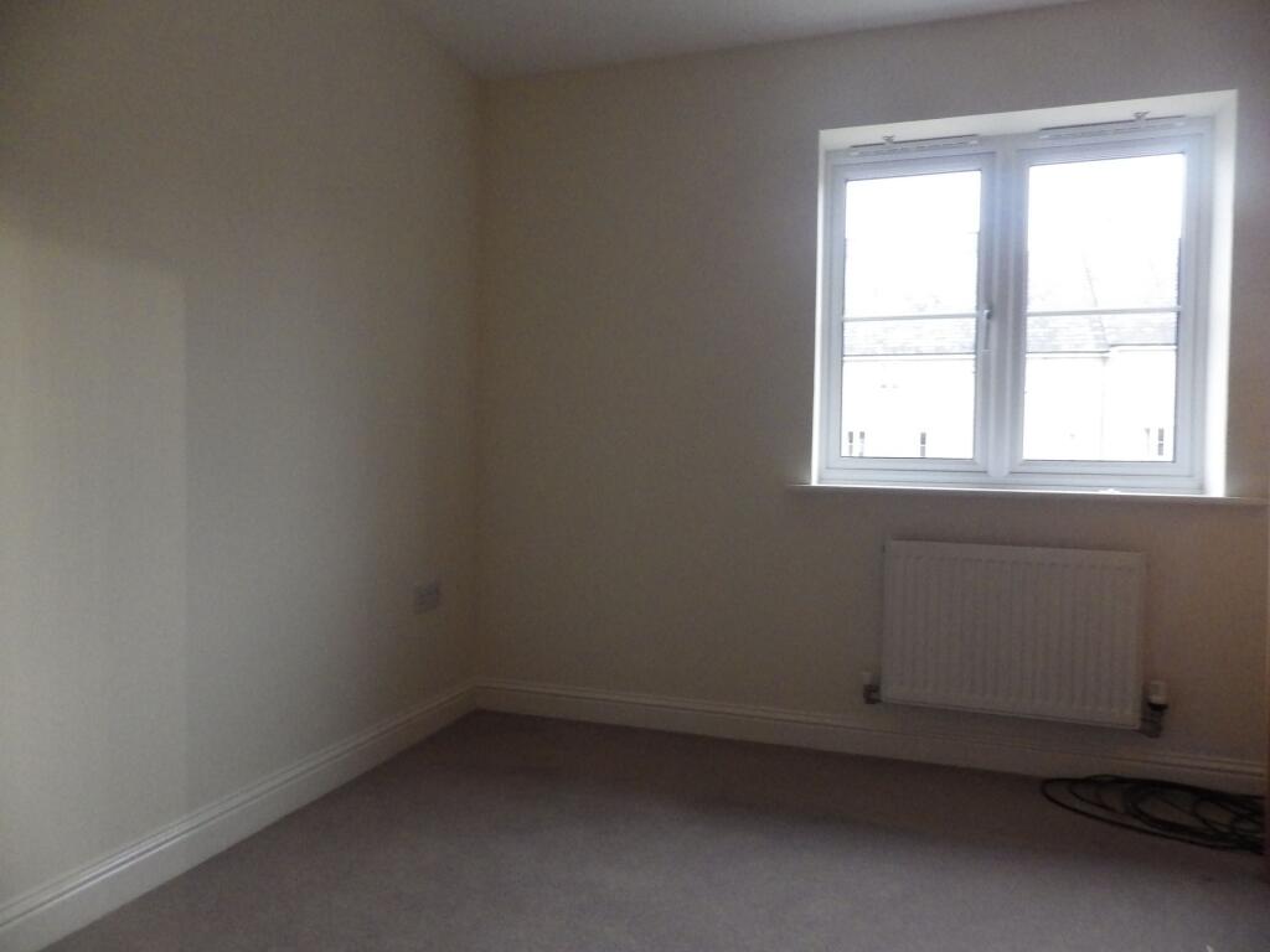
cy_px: 476
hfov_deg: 76.4
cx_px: 635
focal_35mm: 22
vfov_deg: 61.1
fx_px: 807
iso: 640
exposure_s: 1/45
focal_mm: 4
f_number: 3.1
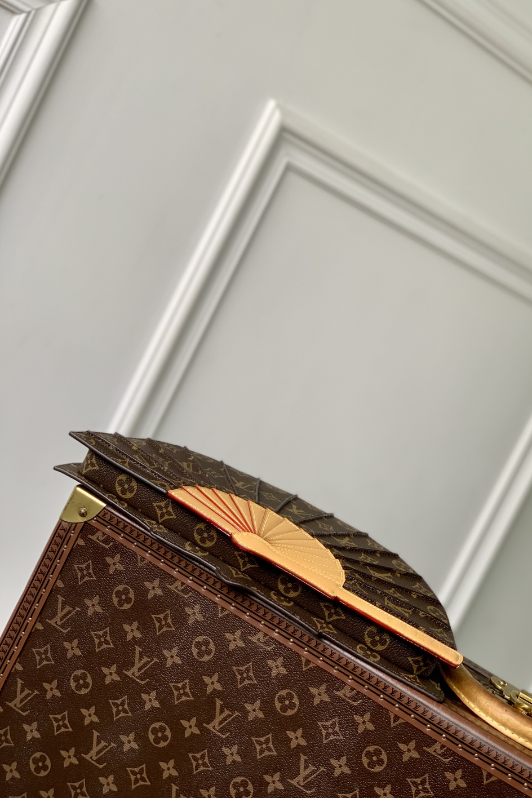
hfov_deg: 24.6
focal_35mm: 55
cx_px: 302
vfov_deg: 36.2
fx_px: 1219
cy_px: 398
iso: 50
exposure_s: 1/122
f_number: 2.4
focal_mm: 6
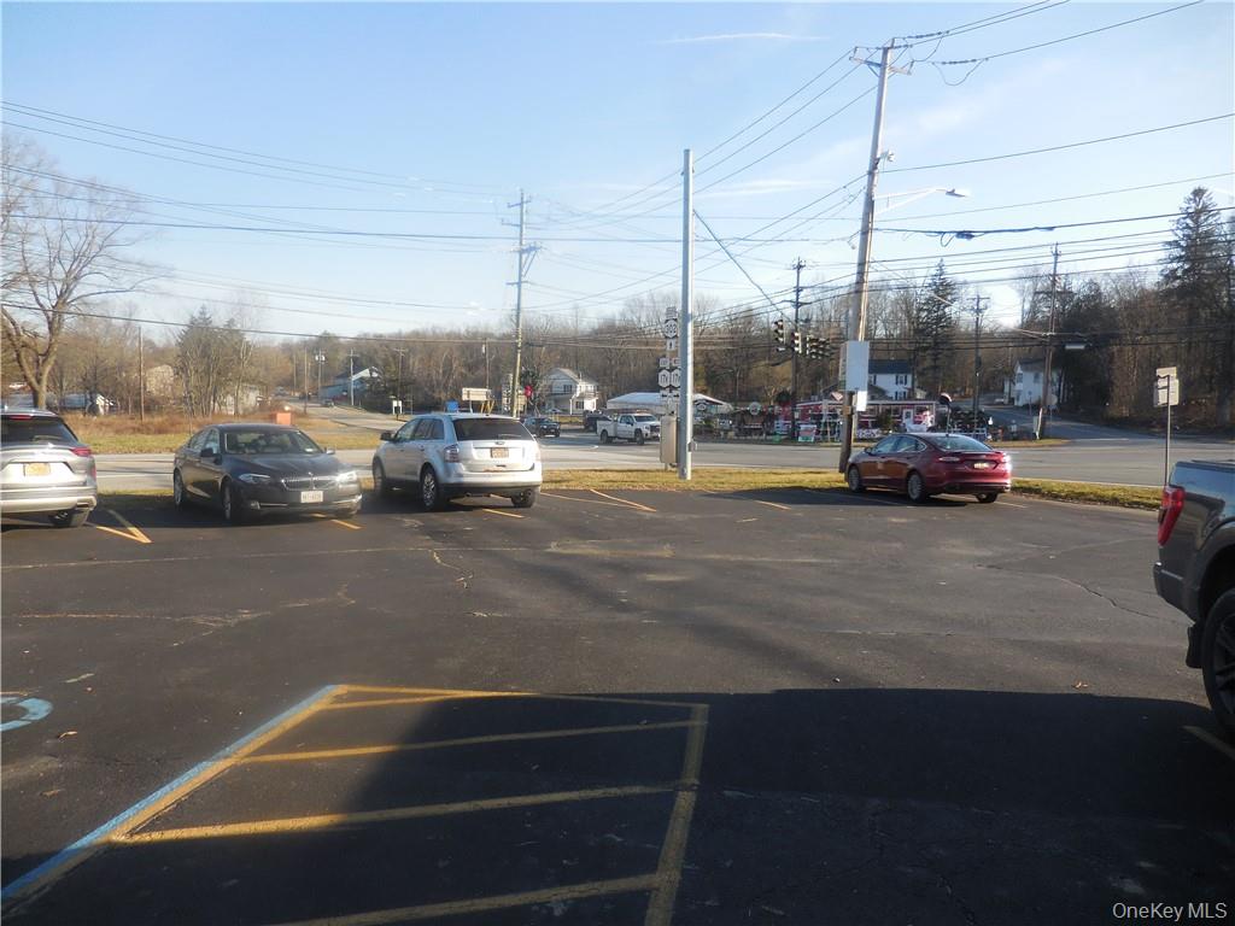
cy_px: 463
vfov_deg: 54.9
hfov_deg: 69.4
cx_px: 618
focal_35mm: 25
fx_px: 892
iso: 125
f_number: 3.3
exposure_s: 1/640
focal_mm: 4.5
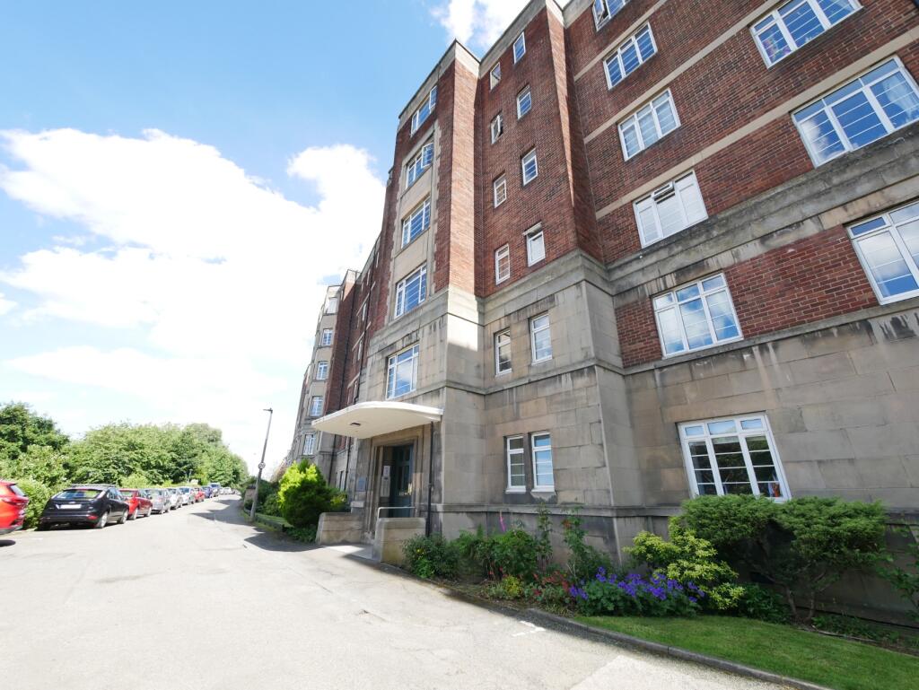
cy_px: 345
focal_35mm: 14
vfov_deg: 85.7
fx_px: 372
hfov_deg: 102.0
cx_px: 460
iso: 200
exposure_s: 1/200
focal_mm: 7
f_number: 5.6
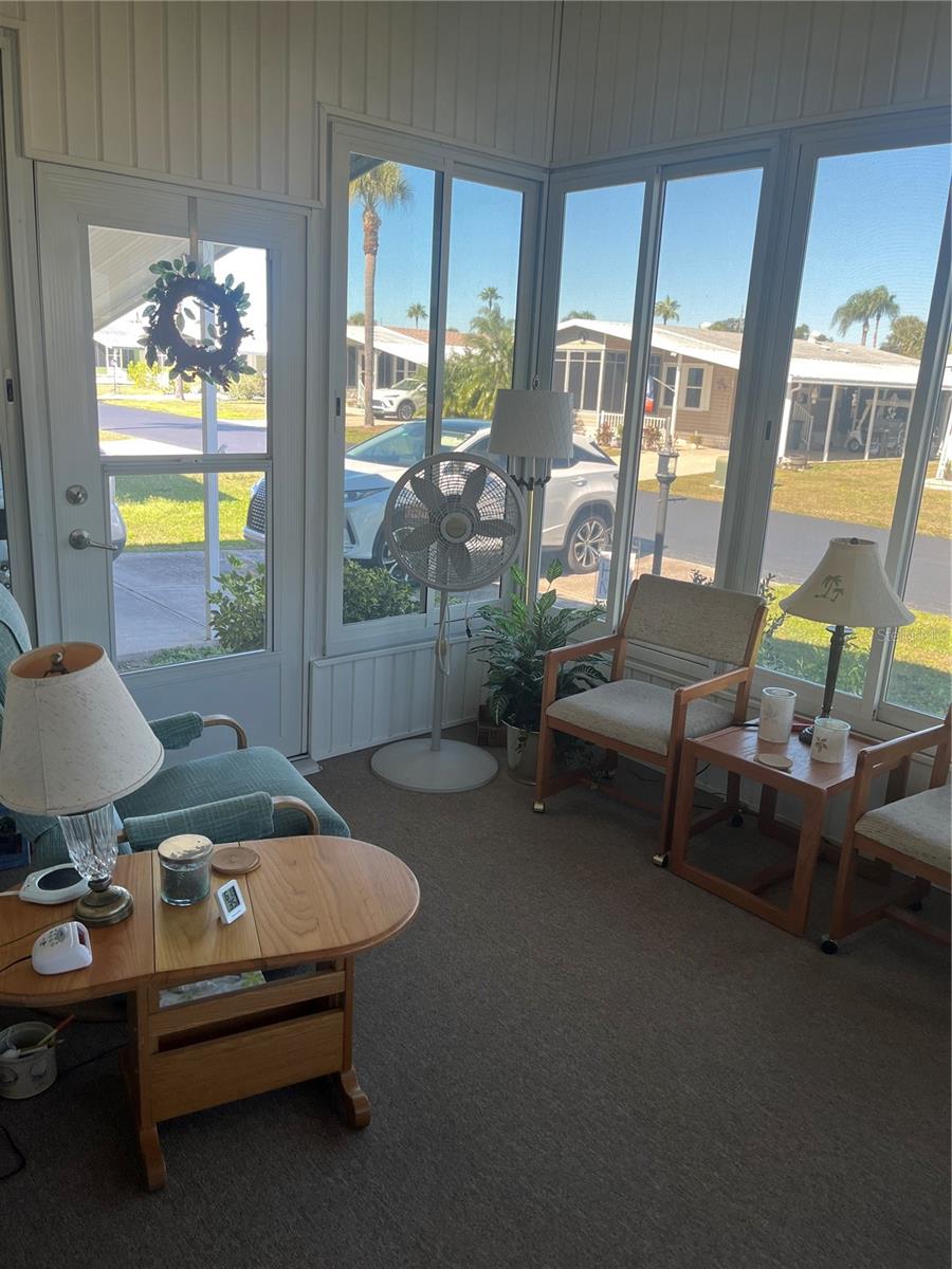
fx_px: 953
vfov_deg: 67.3
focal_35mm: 26
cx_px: 476
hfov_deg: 53.1
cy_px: 634
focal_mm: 5.1
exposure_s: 1/122
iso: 50
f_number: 1.6
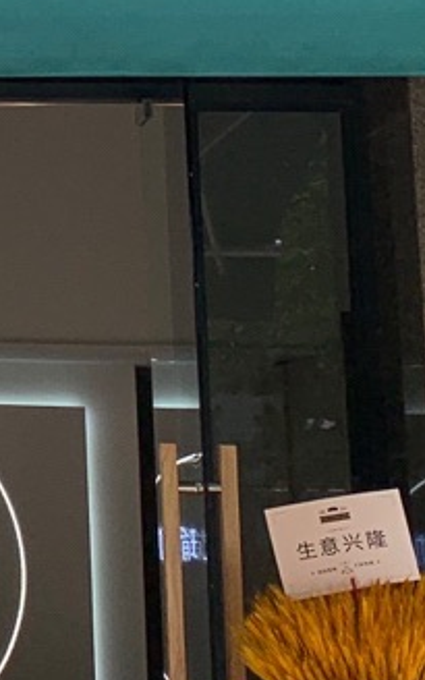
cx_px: -603
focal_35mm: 126
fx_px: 2335
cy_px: -20
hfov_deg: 9.3
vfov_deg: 16.2
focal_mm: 4.25
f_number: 1.8
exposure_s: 1/2681
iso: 25
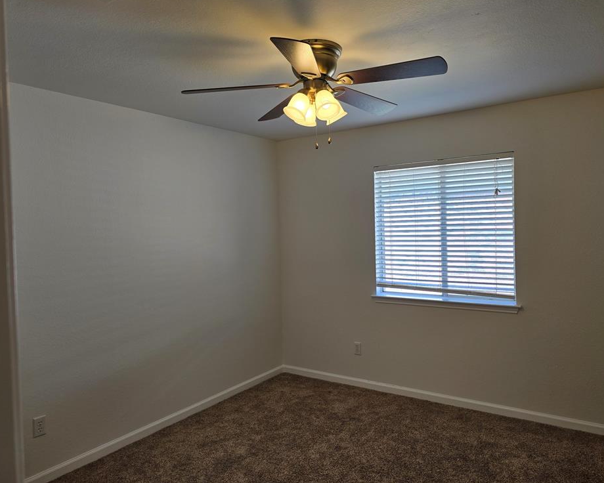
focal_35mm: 25
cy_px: 233
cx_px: 318
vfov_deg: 56.8
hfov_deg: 68.1
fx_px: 447
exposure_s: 1/120
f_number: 1.7
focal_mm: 6.3
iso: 25
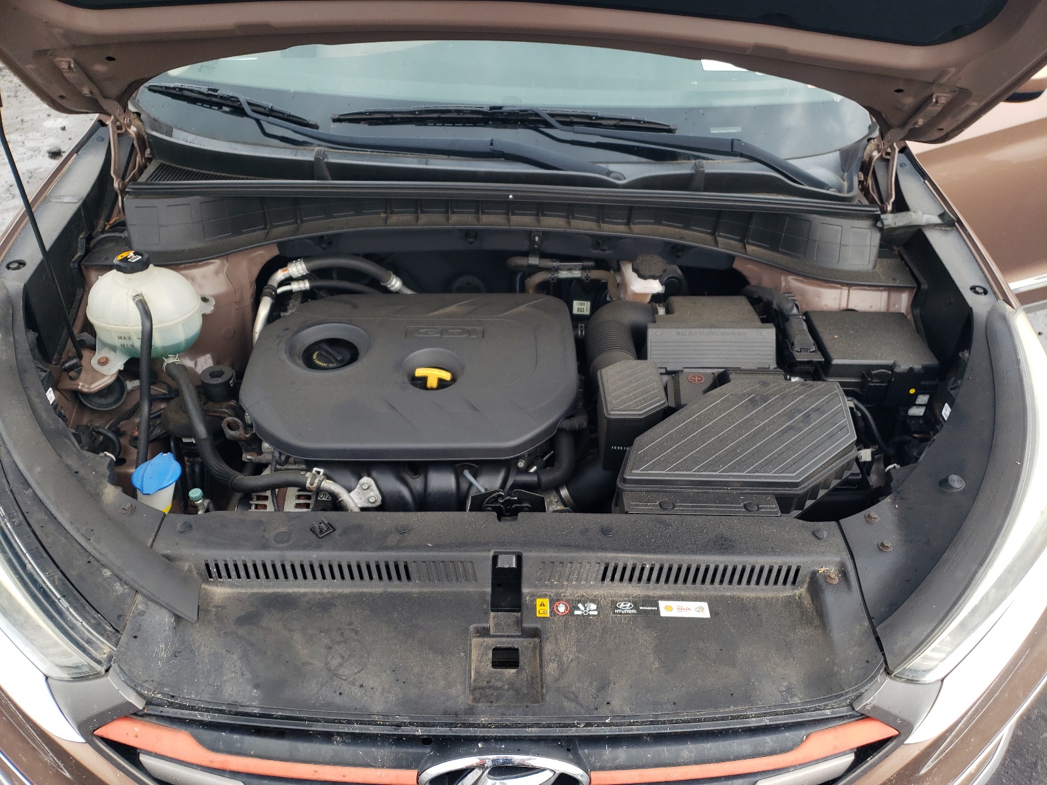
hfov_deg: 67.3
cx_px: 524
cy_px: 392
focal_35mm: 26
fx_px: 786
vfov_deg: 53.1
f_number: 1.5
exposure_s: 1/175
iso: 50
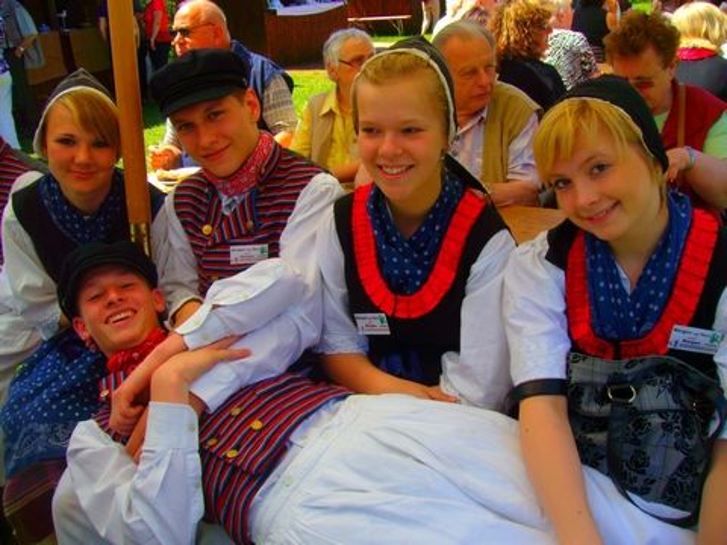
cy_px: 272
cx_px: 364
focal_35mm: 35
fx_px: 735
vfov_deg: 40.7
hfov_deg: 52.6
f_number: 4.8
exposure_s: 1/227
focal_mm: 5.8
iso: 64
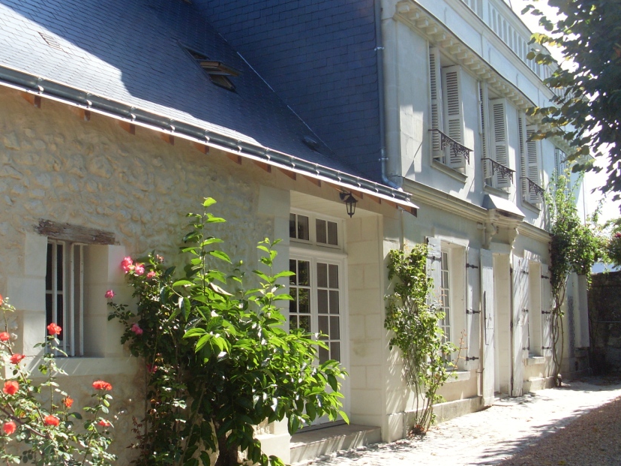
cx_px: 272
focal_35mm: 47
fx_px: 843
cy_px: 242
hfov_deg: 40.4
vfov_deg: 30.9
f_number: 7.7
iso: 80
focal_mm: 6.3
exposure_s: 1/90
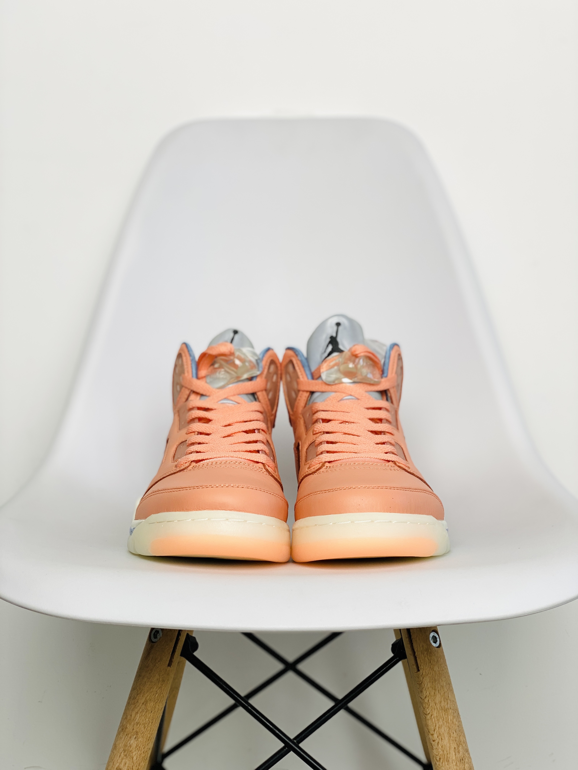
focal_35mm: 52
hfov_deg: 28.0
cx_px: 289
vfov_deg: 36.8
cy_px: 385
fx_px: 1158
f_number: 2
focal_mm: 6
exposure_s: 1/107
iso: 20
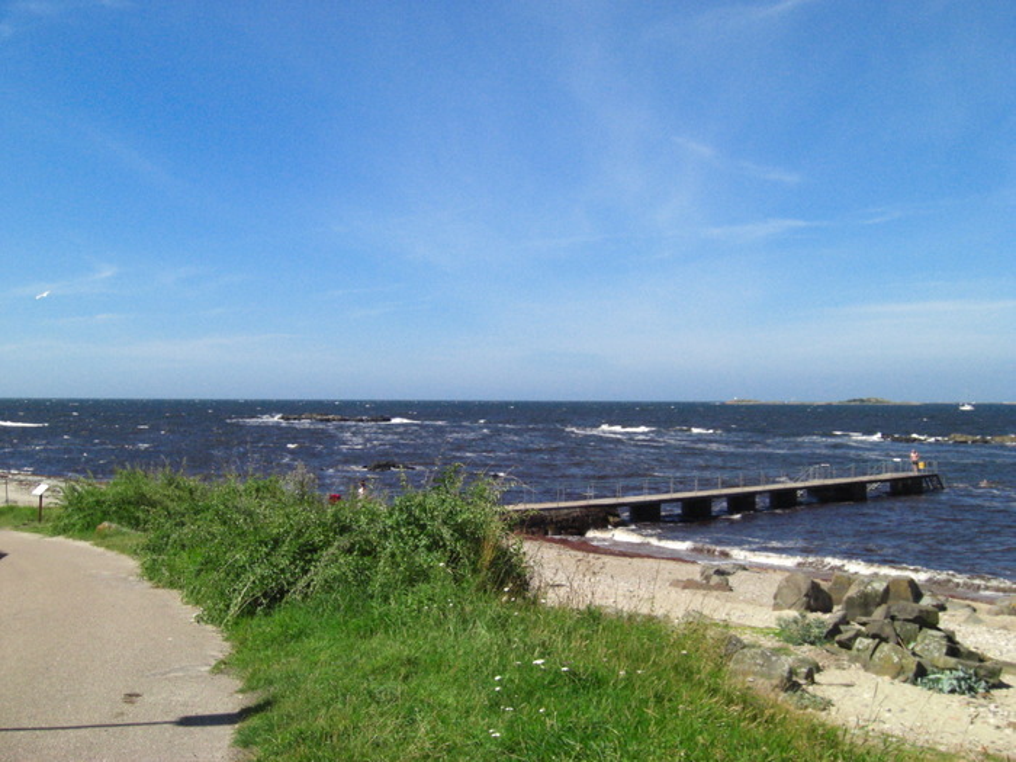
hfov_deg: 49.0
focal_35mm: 38
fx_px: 1115
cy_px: 381
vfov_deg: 37.7
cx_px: 508
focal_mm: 7.9
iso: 400
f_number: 8
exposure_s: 1/1000
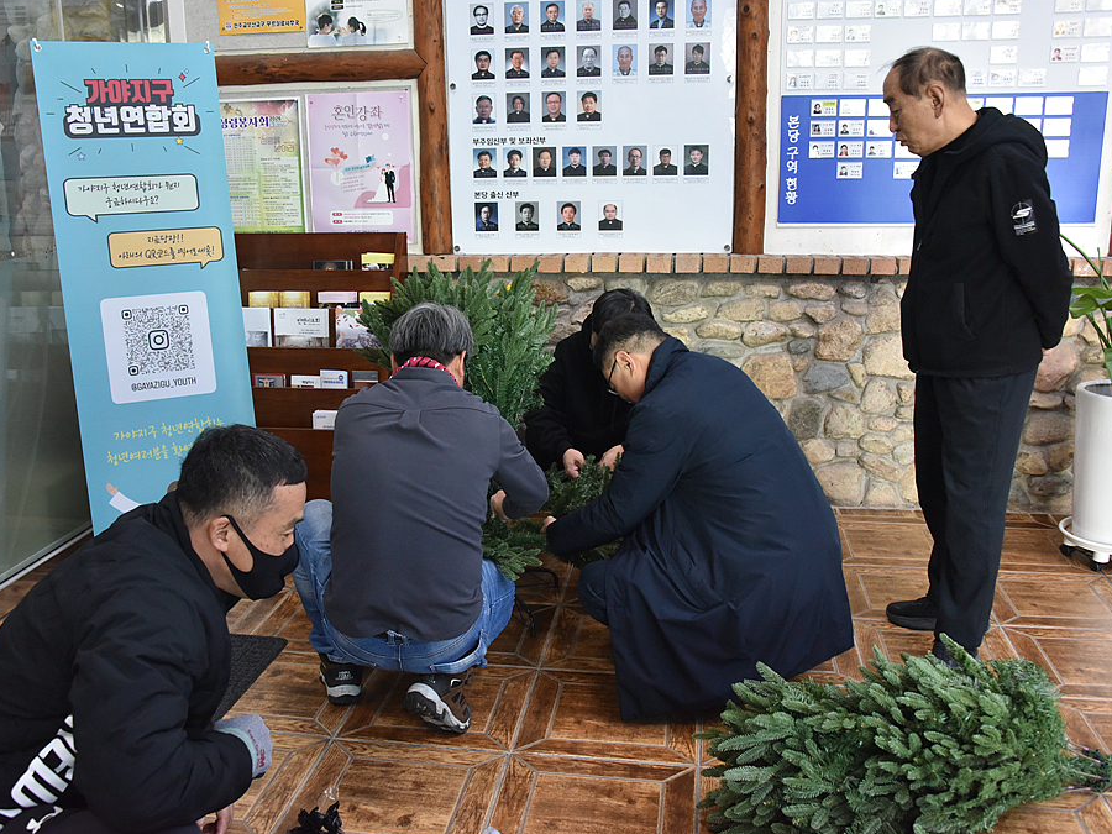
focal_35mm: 35
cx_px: 526
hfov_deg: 52.6
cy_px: 418
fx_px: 1124
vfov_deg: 40.7
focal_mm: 32
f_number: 5.6
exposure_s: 1/125
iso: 2200
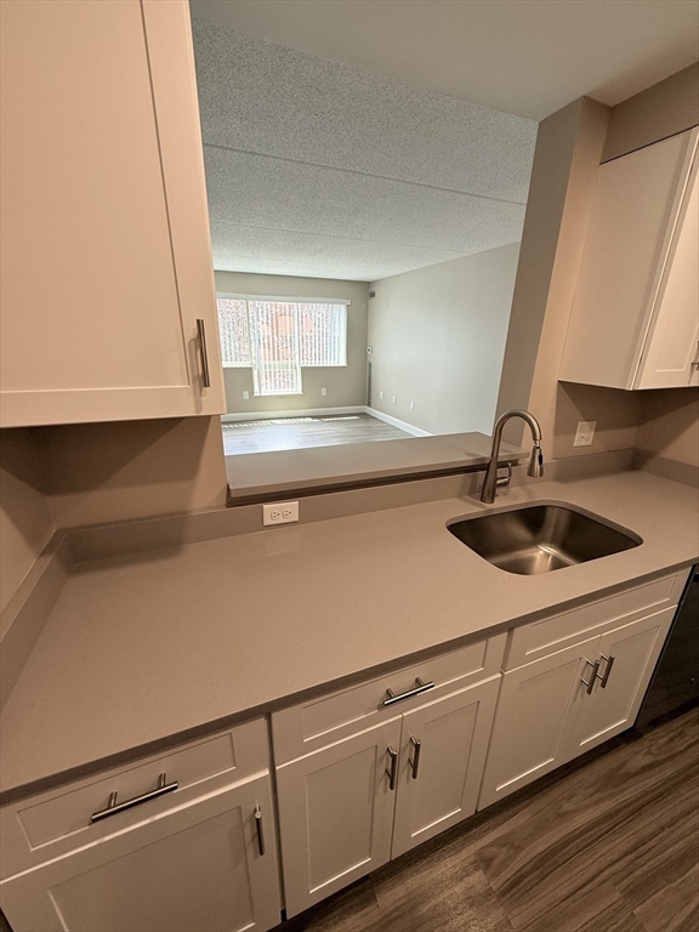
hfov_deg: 85.7
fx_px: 377
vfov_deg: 102.1
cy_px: 466
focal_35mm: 14
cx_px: 350
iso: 80
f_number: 2.2
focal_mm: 2.22
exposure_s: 1/99
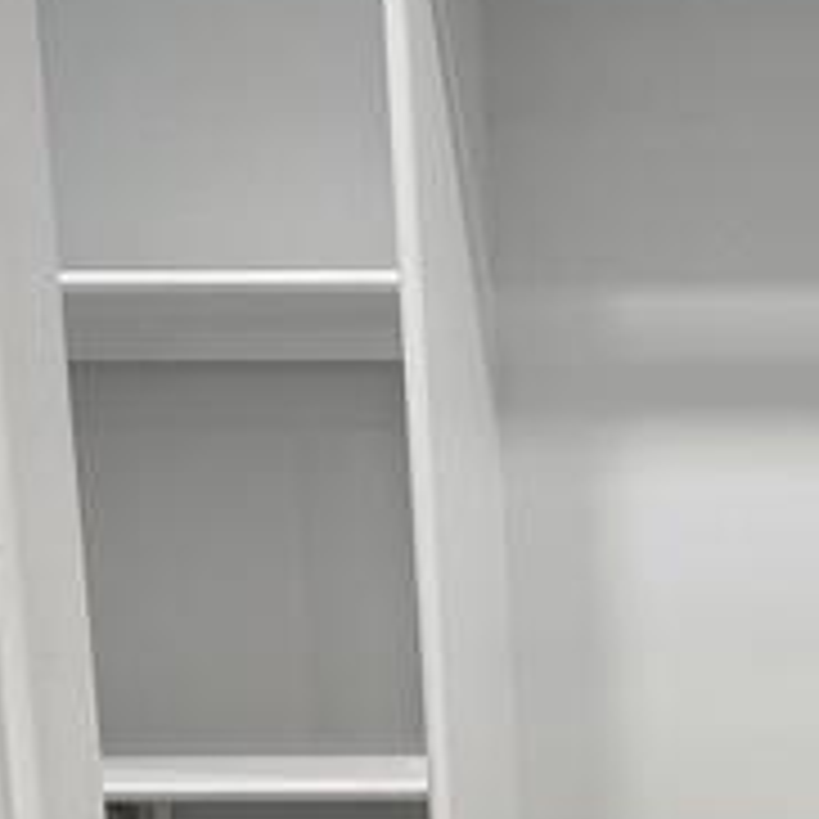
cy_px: 868
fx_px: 2302
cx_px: 896
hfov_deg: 19.4
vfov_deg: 19.4
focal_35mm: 86
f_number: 1.8
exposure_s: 1/120
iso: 250
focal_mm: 6.4
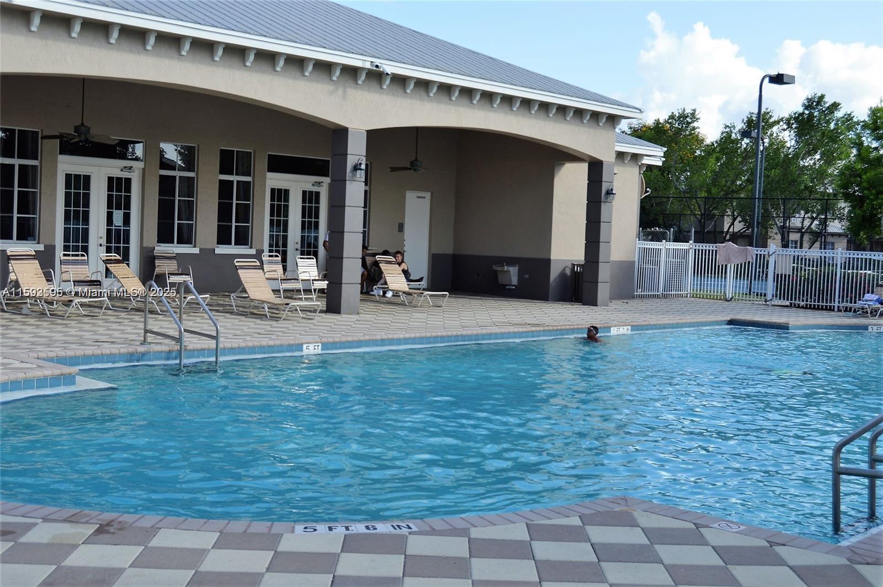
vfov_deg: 31.8
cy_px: 294
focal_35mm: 42
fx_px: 1029
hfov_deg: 46.4
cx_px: 442
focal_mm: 28
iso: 100
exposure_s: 1/160
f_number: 6.3
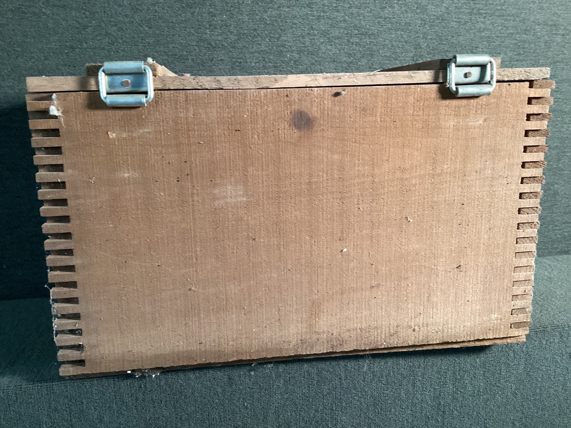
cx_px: 286
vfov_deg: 45.4
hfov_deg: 58.3
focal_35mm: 31
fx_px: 511
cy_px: 214
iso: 250
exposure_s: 1/40
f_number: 2.4
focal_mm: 3.3
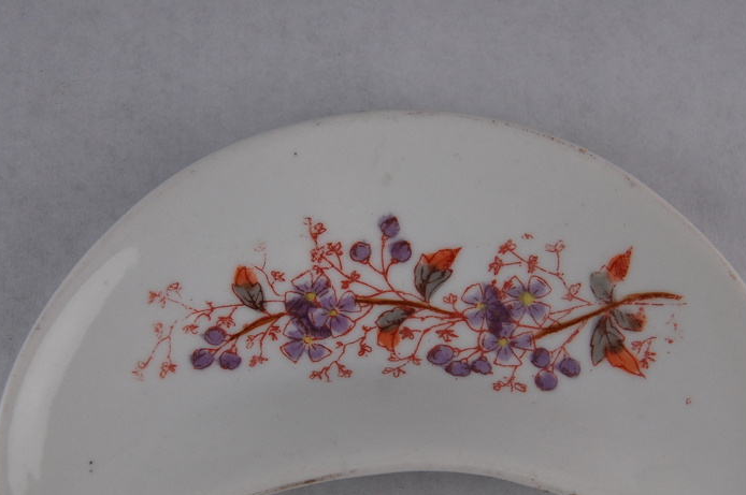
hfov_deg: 39.8
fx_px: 1029
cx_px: 386
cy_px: 323
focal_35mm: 50
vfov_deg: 26.9
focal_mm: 23
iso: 250
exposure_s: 1/125
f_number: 5.6
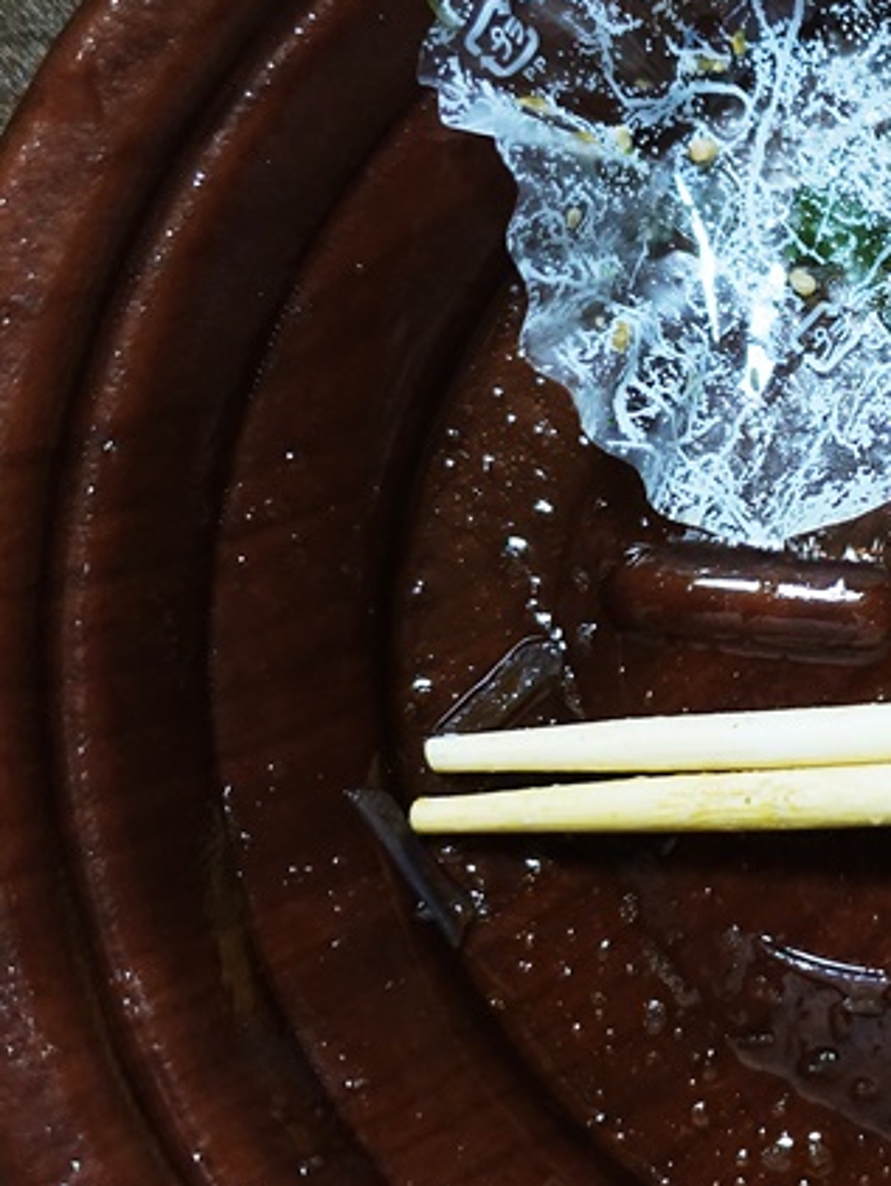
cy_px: 608
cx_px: 1079
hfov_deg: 23.7
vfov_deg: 34.3
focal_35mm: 56
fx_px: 1920
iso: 500
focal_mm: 8.8
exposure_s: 1/30
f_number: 1.8
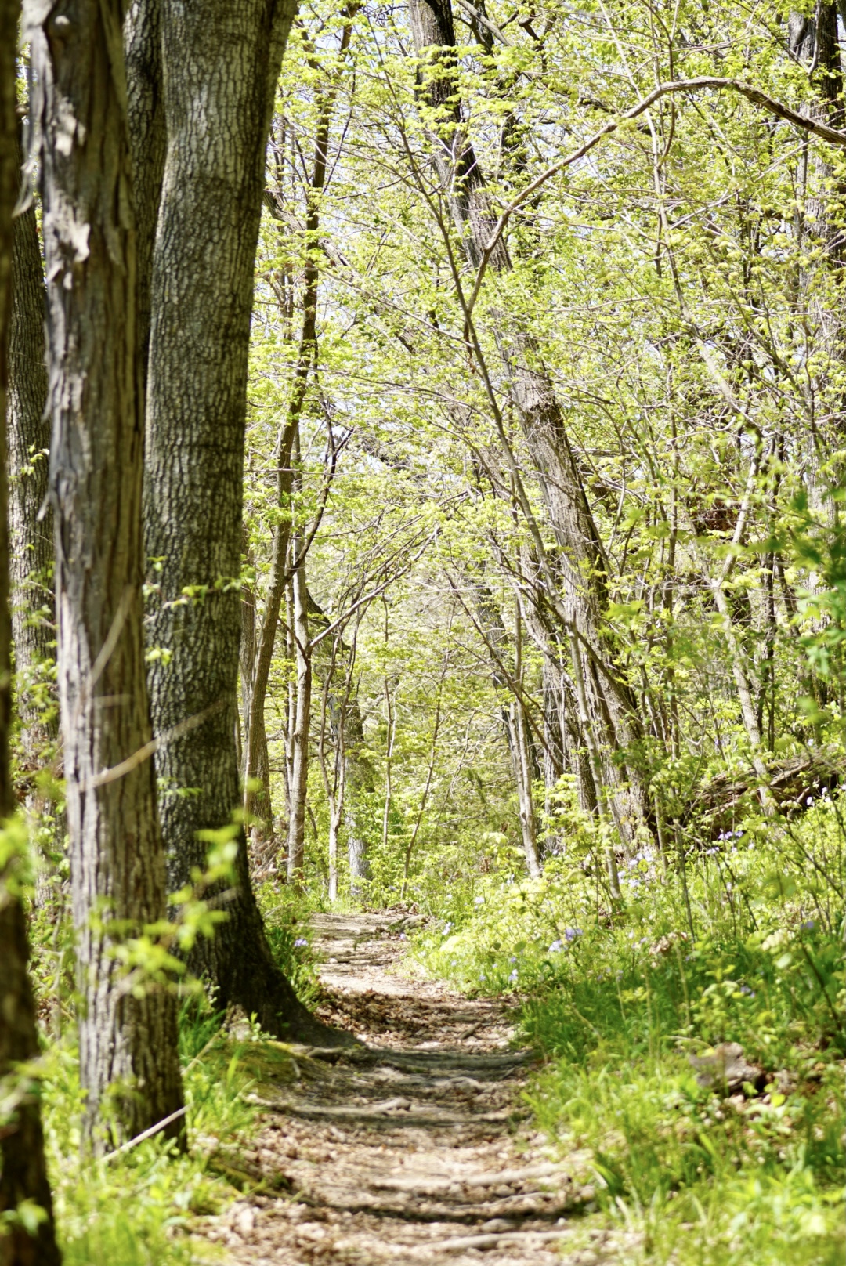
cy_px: 633
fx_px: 5278
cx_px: 423
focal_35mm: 150
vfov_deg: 13.7
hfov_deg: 9.2
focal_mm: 100
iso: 100
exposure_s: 1/160
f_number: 5.6
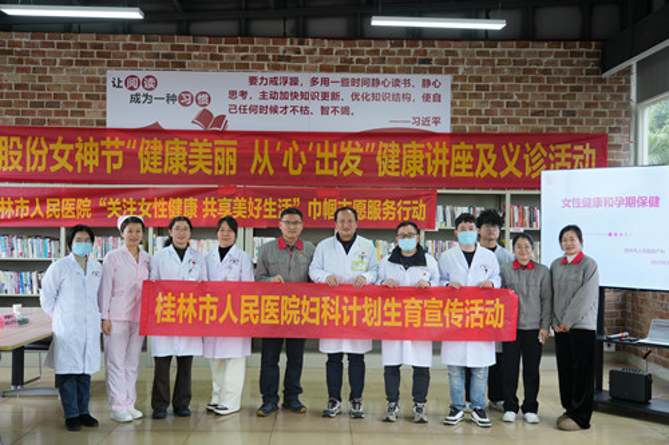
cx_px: 334
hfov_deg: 48.5
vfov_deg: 33.4
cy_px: 222
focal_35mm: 40
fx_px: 743
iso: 160
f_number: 4
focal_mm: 40
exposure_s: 1/40
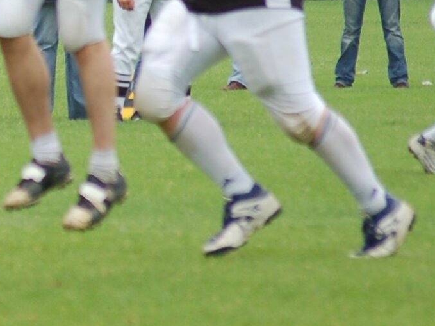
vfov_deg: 1.9
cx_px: -104
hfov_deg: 2.5
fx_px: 9963
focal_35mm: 793
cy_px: -72
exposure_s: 1/1000
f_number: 4.8
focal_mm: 170
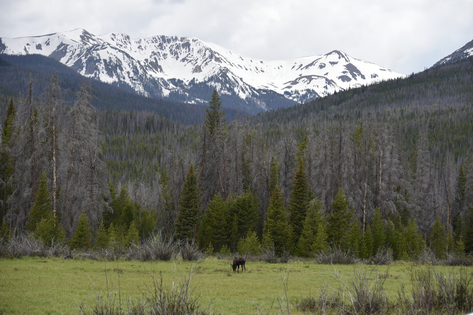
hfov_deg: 16.8
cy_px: 158
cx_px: 236
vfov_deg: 11.2
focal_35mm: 122
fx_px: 1603
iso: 100
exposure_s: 1/250
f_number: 6.3
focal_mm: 122
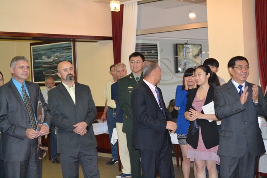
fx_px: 401
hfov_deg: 36.9
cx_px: 134
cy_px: 89
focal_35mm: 54
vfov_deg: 25.1
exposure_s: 1/60
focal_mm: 36
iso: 3200
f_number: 5
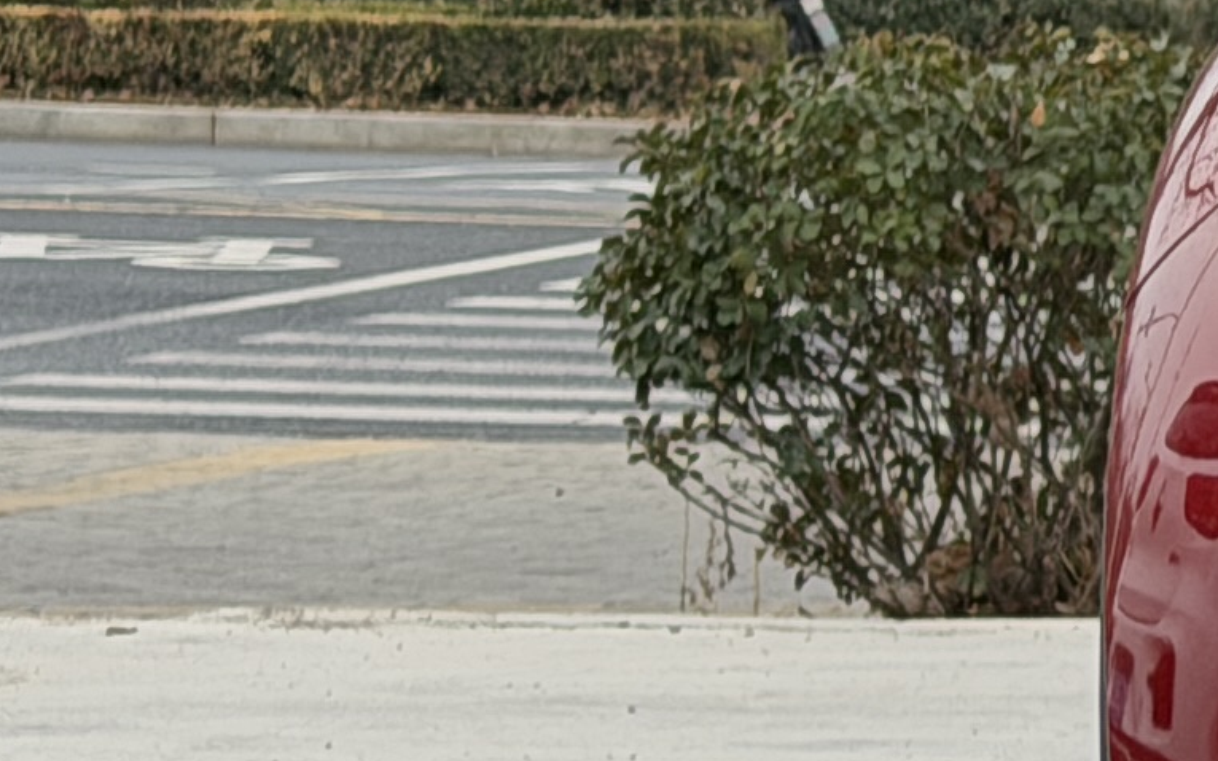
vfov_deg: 4.9
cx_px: 2944
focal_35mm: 268
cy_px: 248
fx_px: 8895
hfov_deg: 7.3
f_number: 1.78
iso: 125
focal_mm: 6.76
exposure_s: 1/275
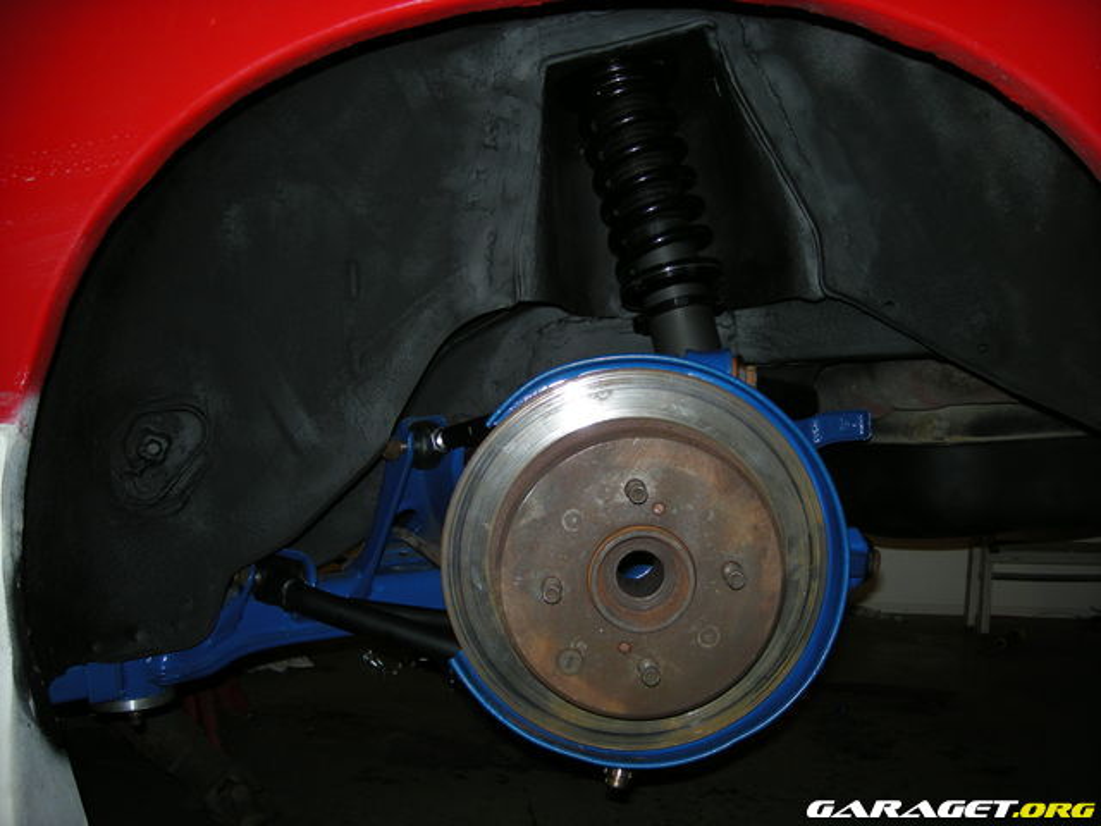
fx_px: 1113
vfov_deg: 40.7
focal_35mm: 35
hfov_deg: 52.6
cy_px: 413
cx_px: 550
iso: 64
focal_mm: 5.7
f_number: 2.8
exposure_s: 1/60
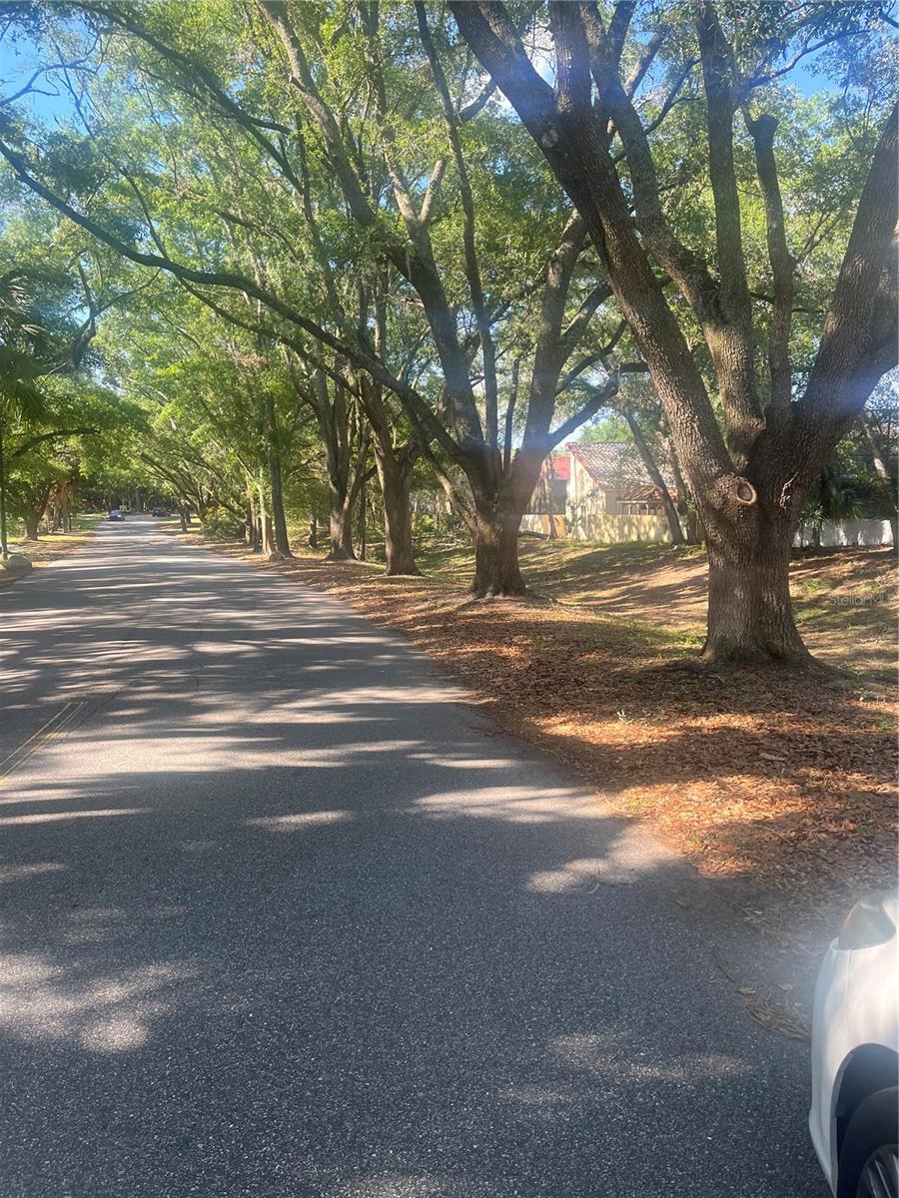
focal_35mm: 26
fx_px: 900
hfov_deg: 53.1
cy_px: 599
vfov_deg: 67.3
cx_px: 450
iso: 50
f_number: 1.6
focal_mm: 5.1
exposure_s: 1/321
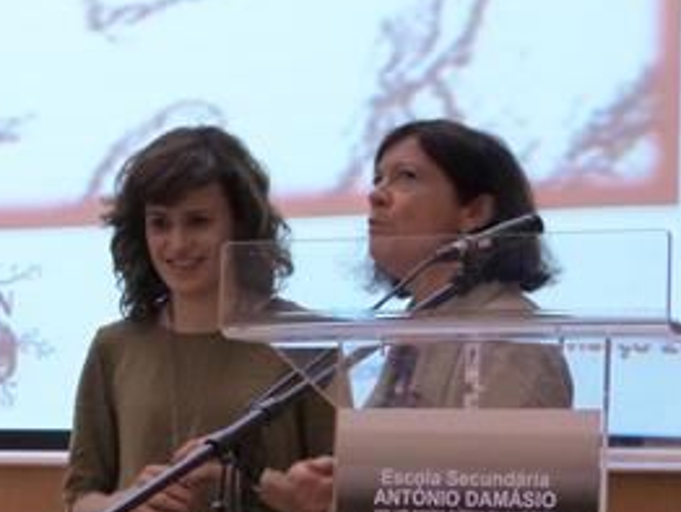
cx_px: 125
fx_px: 3170
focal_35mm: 161
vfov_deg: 9.2
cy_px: 426
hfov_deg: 12.2
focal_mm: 11.8
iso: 400
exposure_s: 1/20
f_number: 3.3
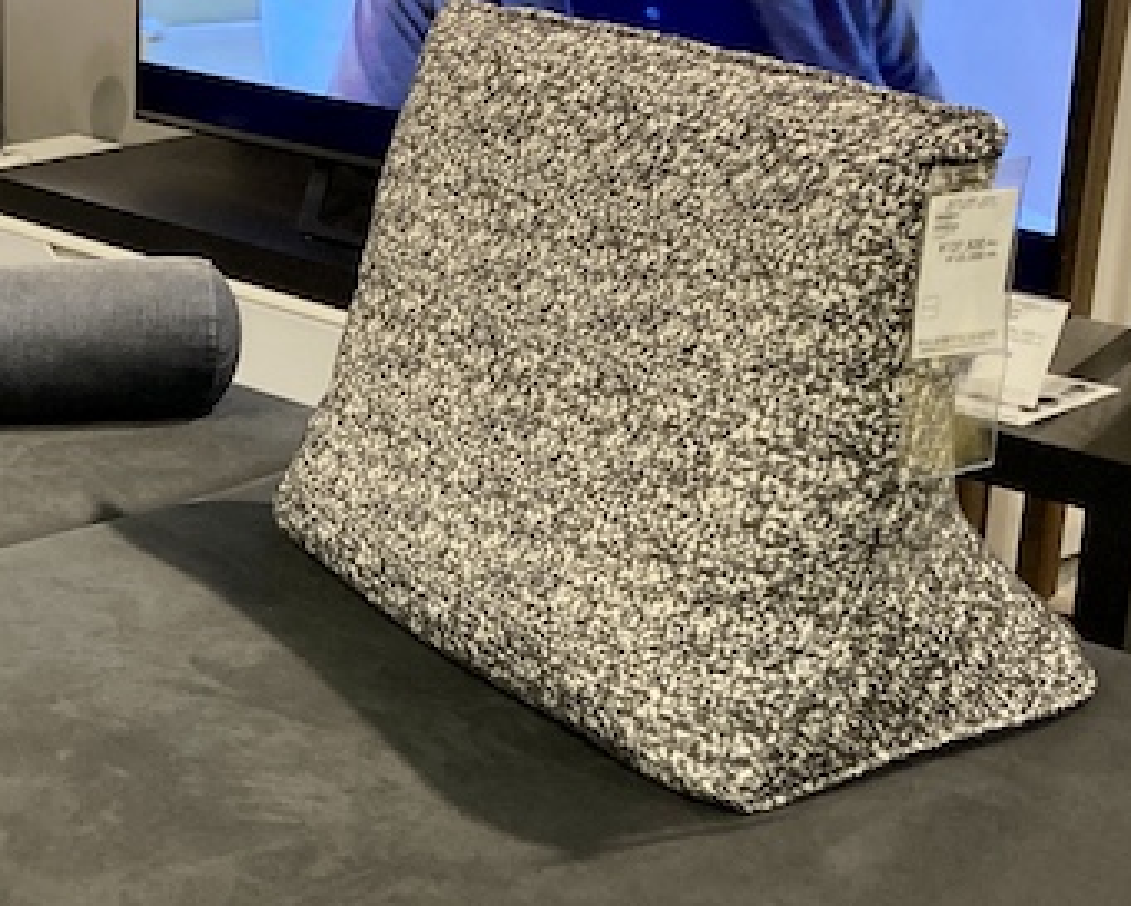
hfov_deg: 22.0
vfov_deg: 18.7
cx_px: -119
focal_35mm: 82
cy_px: 528
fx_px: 2746
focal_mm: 3.99
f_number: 1.8
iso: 160
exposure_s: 1/60
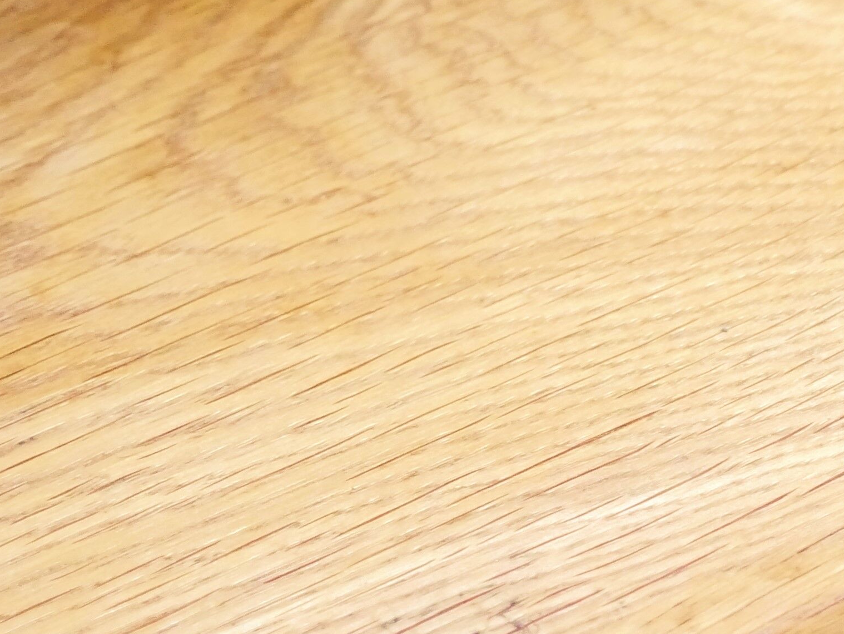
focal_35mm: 121
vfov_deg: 12.3
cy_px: 360
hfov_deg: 15.4
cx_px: 1150
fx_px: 2952
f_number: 1.7
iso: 3200
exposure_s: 1/60
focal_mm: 20
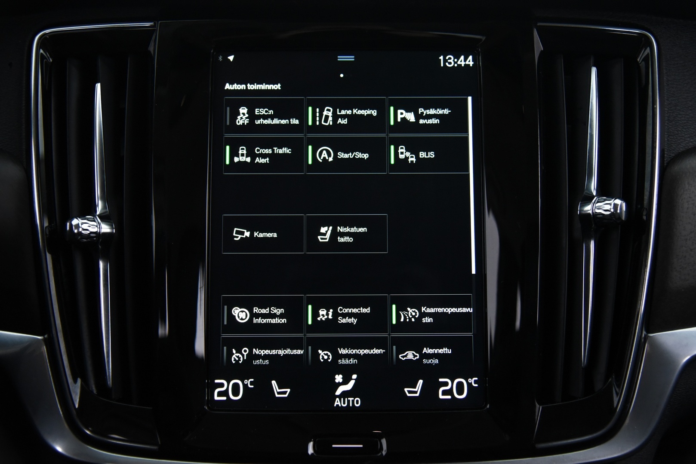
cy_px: 232
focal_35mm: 38
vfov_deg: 35.1
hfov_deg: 50.7
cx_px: 348
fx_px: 735
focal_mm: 38
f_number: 4
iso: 4000
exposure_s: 1/40
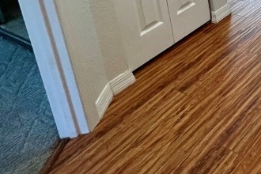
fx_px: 304
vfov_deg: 24.0
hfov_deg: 31.6
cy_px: -96
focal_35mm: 42
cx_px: 361
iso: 160
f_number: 1.8
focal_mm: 1.57
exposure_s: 1/60
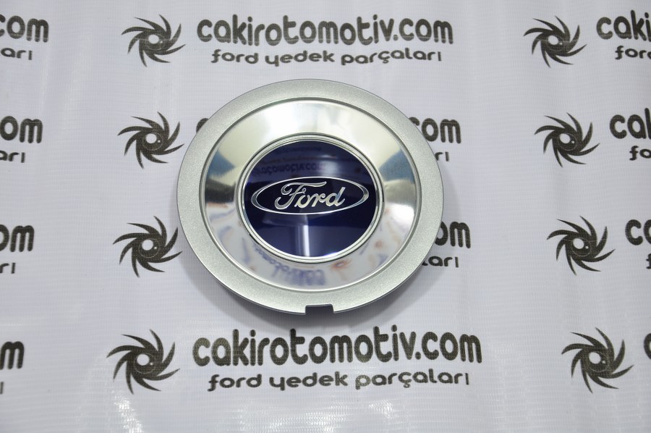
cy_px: 216
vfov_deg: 18.1
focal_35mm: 75
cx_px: 326
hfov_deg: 27.0
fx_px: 1355
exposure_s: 1/40
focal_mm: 50
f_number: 5
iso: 220
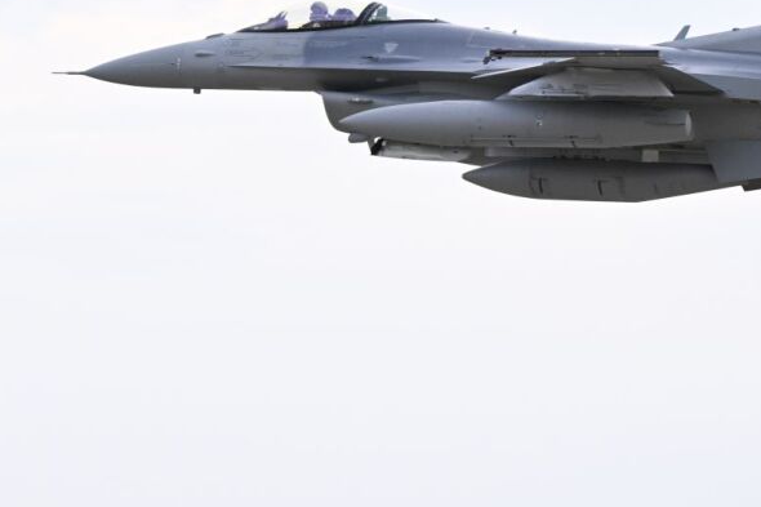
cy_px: 84
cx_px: 460
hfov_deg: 6.0
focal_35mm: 346
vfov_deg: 4.0
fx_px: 7312
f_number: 4
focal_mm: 170
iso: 2500
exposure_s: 1/1250
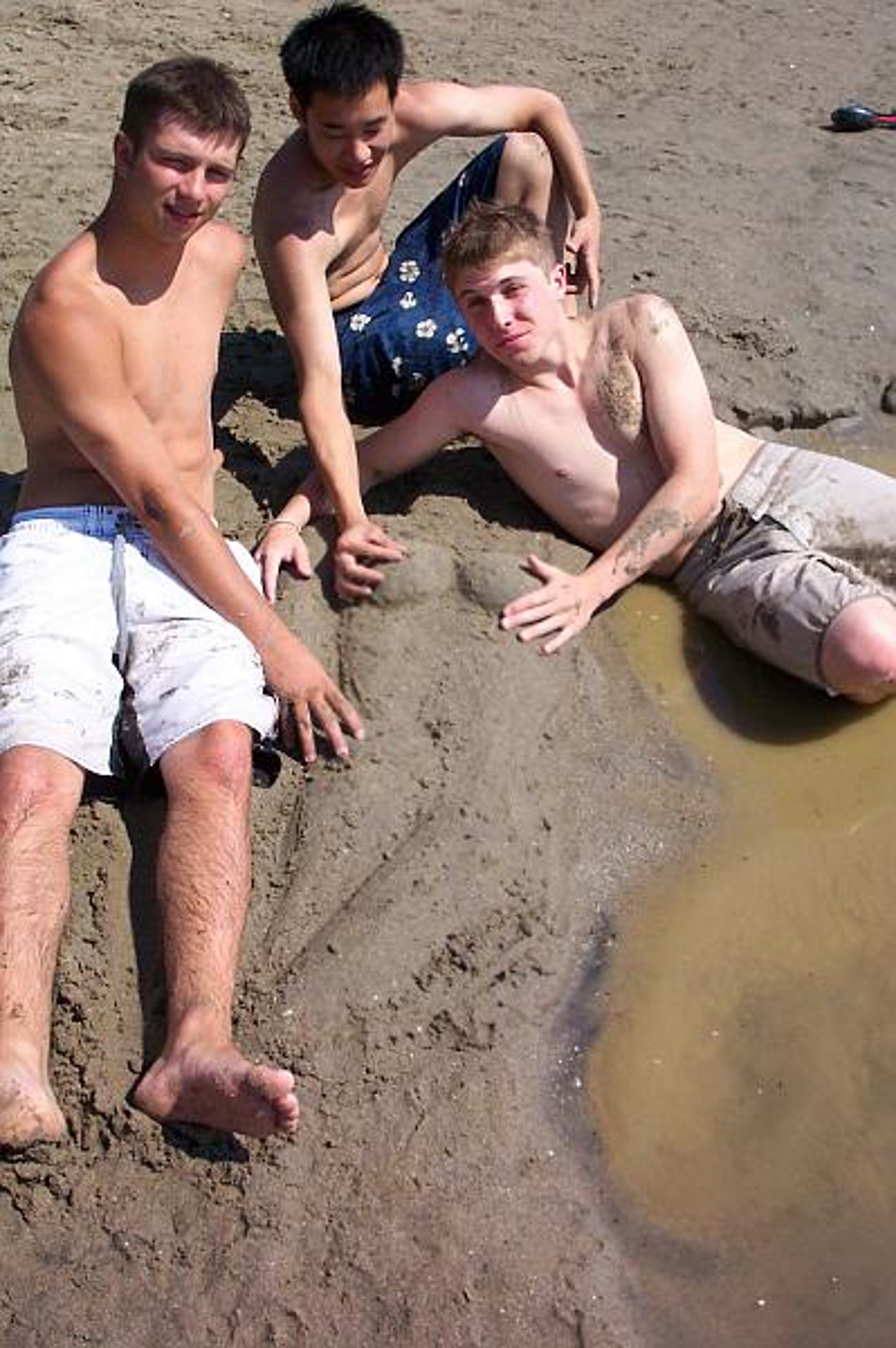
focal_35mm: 35
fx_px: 1309
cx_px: 448
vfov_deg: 54.5
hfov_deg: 37.8
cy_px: 674
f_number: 9.5
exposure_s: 1/250
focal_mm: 7.5
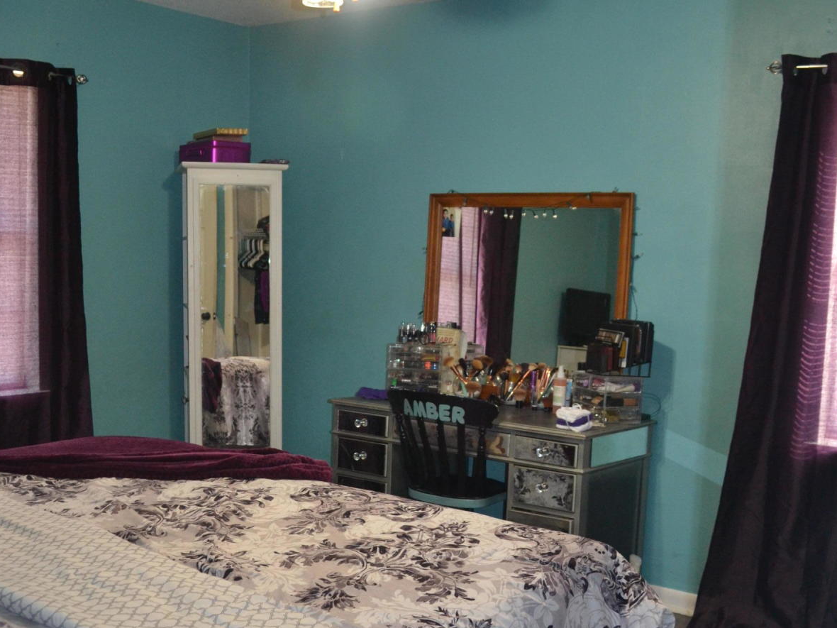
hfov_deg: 42.9
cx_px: 409
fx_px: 1064
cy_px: 414
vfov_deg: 32.6
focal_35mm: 44
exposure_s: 1/60
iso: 1100
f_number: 3.5
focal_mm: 18
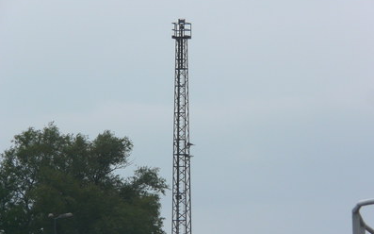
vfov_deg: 3.2
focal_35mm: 412
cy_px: 135
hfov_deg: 5.1
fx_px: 4199
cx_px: 187
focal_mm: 63.3
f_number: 5.6
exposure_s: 1/400
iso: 100
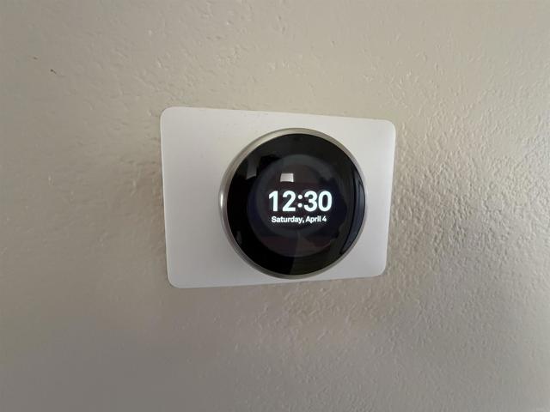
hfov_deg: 102.1
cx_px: 275
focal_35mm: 14
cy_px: 206
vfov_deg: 85.7
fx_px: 222
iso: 500
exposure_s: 1/60
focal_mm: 2.22
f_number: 2.2
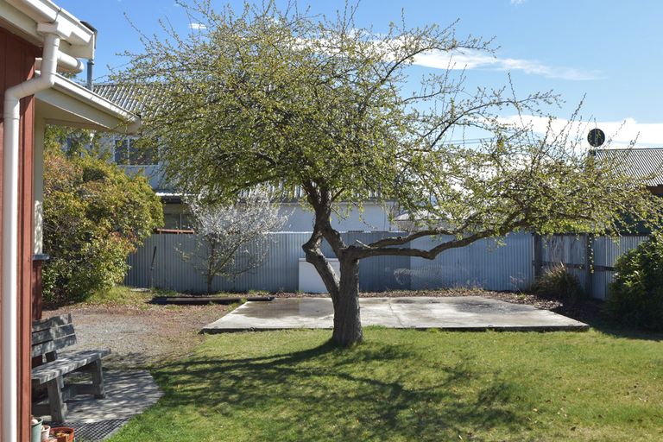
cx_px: 332
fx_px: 608
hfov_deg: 57.2
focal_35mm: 33
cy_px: 221
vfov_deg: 40.0
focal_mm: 22
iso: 100
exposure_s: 1/200
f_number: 9
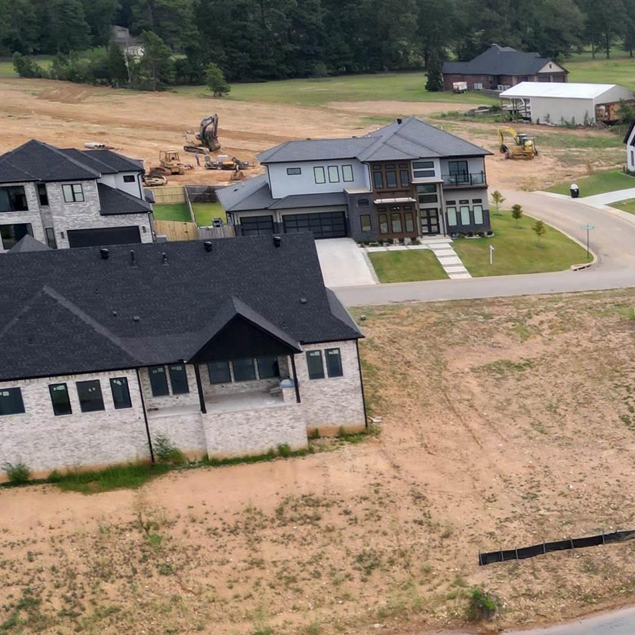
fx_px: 1411
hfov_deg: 23.2
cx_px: 768
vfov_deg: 24.9
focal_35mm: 68
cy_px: 506
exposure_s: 1/1500
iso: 150
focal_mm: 6.72
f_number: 1.7
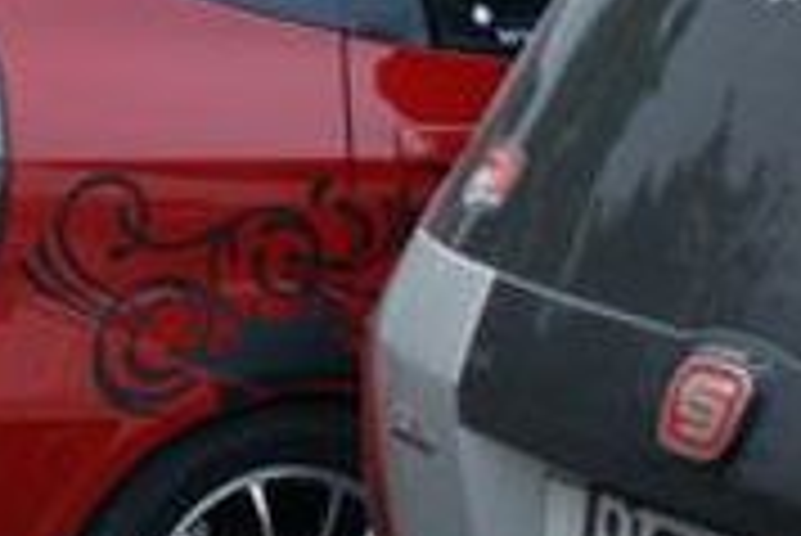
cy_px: 65
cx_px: -418
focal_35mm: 164
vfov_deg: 8.4
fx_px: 3652
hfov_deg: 11.9
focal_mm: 30
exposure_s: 1/50
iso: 250
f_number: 2
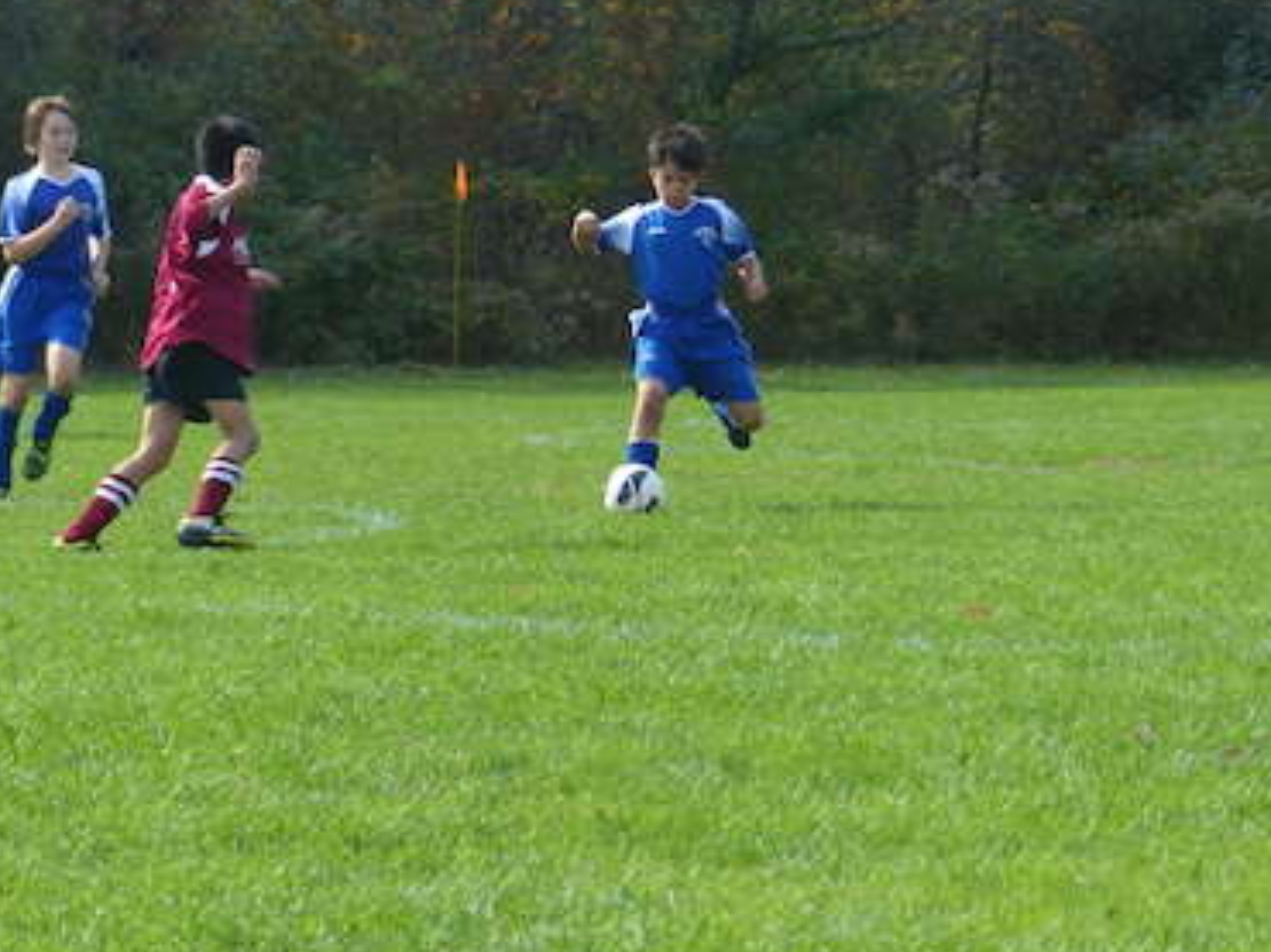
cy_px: 419
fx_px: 8733
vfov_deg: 6.2
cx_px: 544
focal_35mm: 238
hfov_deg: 8.3
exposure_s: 1/500
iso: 200
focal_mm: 29.6
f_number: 2.8
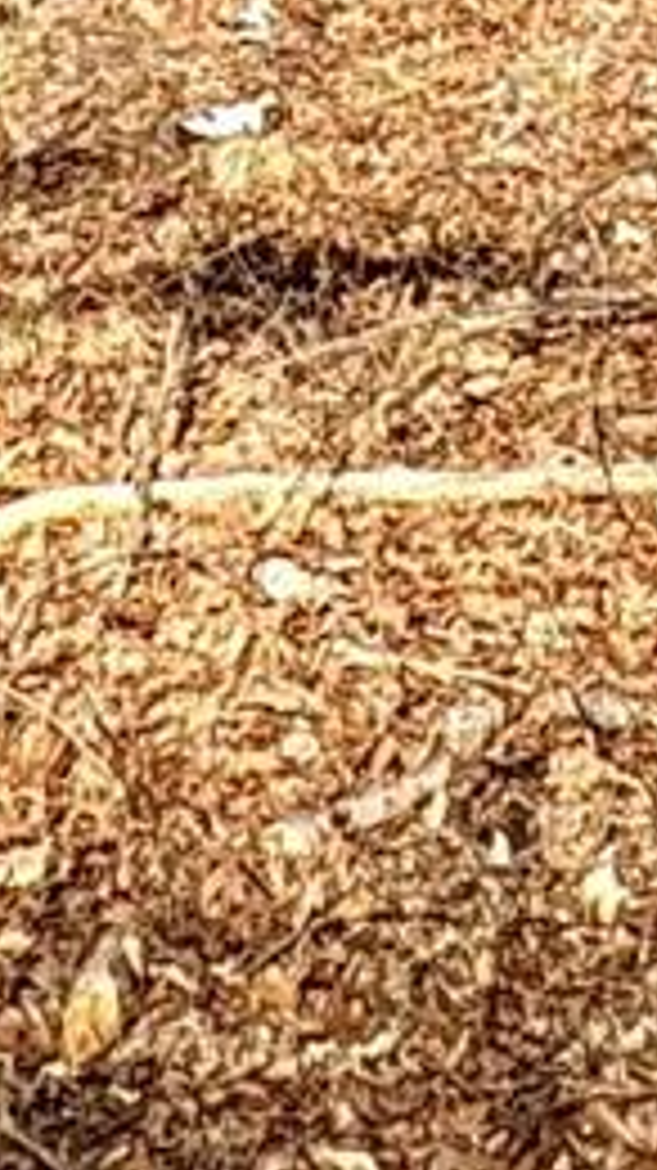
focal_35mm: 120
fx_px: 3721
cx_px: 585
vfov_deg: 13.1
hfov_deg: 10.0
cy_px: -1706
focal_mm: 2.22
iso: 40
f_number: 2.2
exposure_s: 1/910
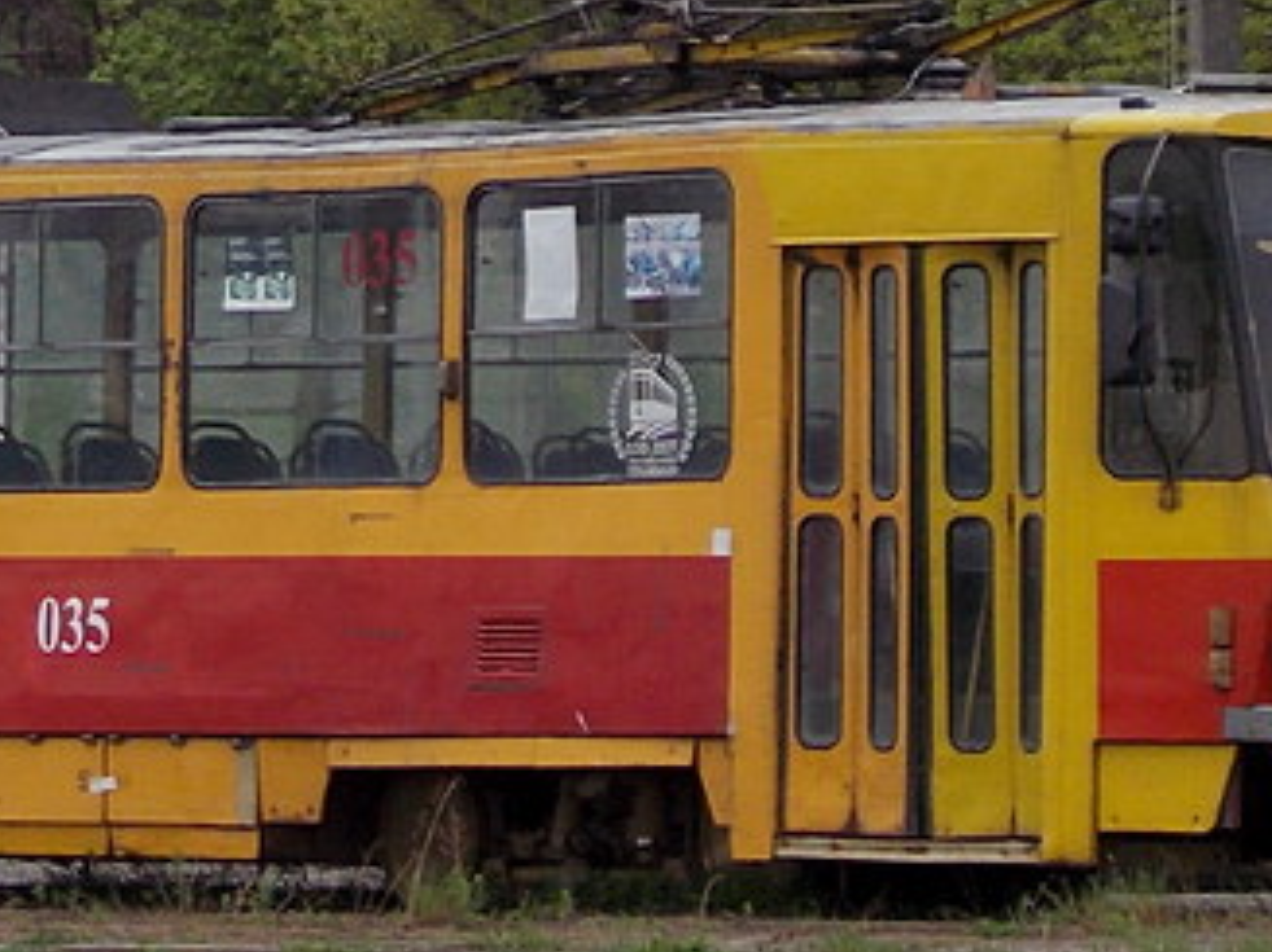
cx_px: 187
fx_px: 15244
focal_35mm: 415
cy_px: -470
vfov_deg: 3.6
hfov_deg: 4.8
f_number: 6
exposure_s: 1/100
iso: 80
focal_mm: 20.1
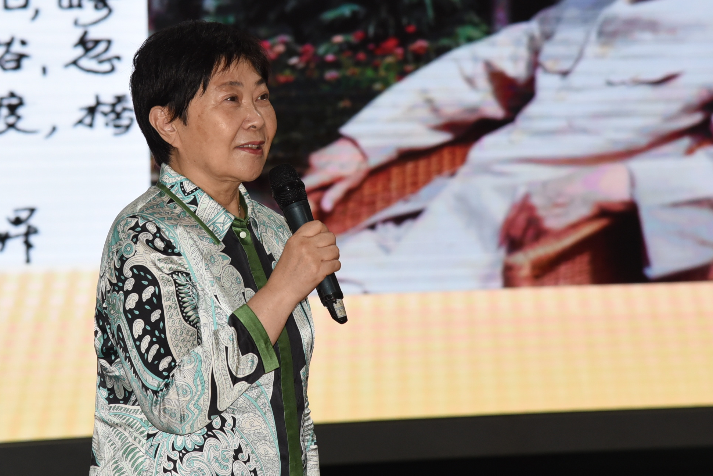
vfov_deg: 7.4
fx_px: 3684
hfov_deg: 11.0
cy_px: 151
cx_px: 248
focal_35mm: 186
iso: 1600
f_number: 6.3
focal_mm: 120
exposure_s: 1/200
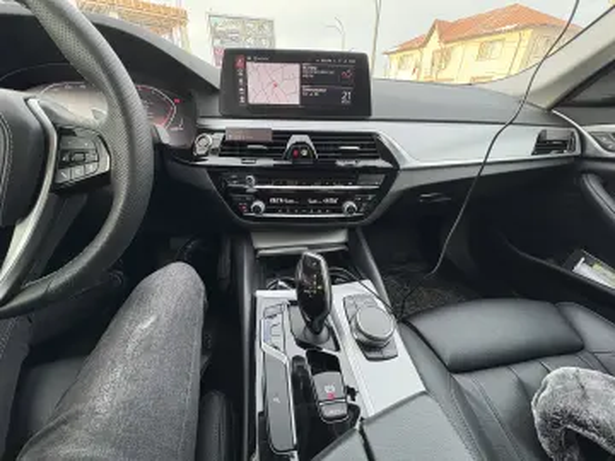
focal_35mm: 14
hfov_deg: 102.1
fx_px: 249
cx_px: 308
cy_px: 230
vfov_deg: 85.7
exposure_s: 1/88
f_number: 2.2
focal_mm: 2.22
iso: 320
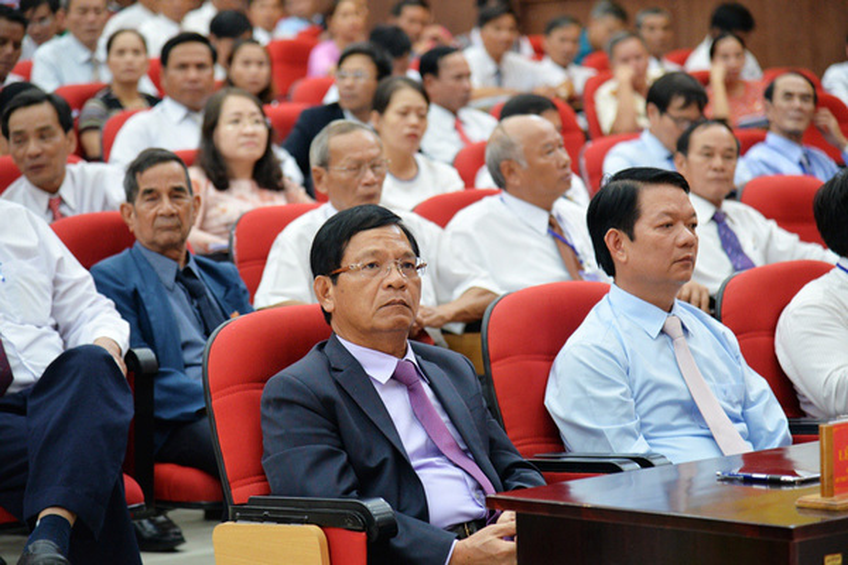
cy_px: 282
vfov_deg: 11.4
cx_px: 424
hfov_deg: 17.1
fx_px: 2826
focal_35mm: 120
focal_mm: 120
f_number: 4
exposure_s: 1/125
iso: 3200
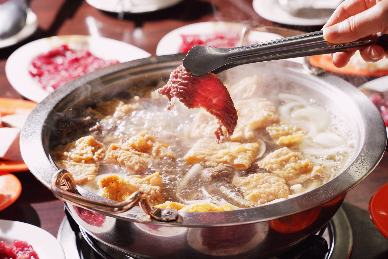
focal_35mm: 89
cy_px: 130
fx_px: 959
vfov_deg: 15.4
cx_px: 194
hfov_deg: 22.9
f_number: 7.1
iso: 250
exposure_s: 1/160
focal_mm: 89
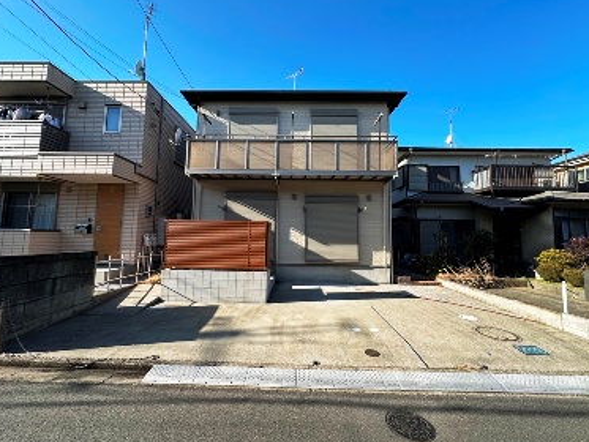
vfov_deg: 81.8
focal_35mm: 15
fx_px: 255
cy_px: 215
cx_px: 292
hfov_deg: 98.2
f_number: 2.2
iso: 40
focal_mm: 2.22
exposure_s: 1/694
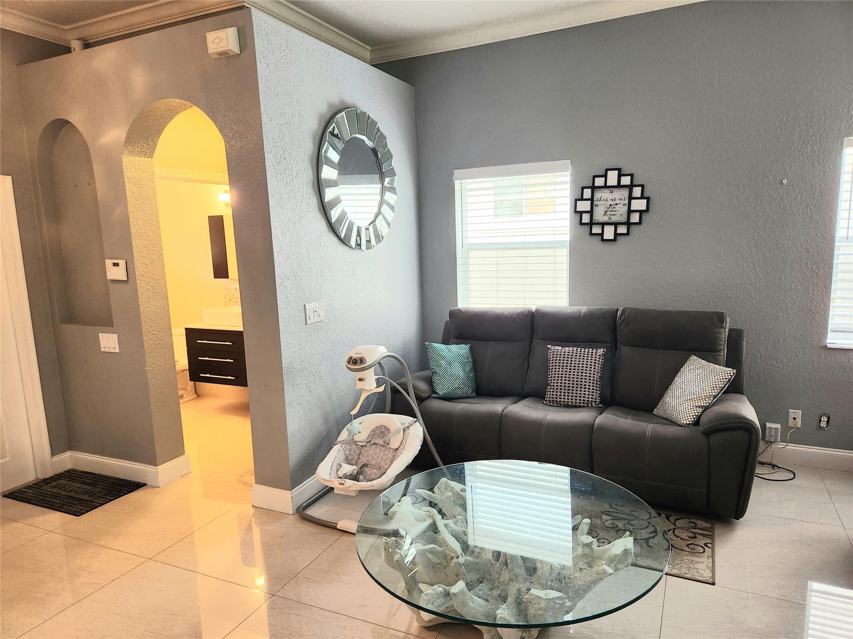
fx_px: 567
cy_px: 320
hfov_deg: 73.9
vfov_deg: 58.9
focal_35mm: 23
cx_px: 426
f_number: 1.8
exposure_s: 1/120
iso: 320
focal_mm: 5.4
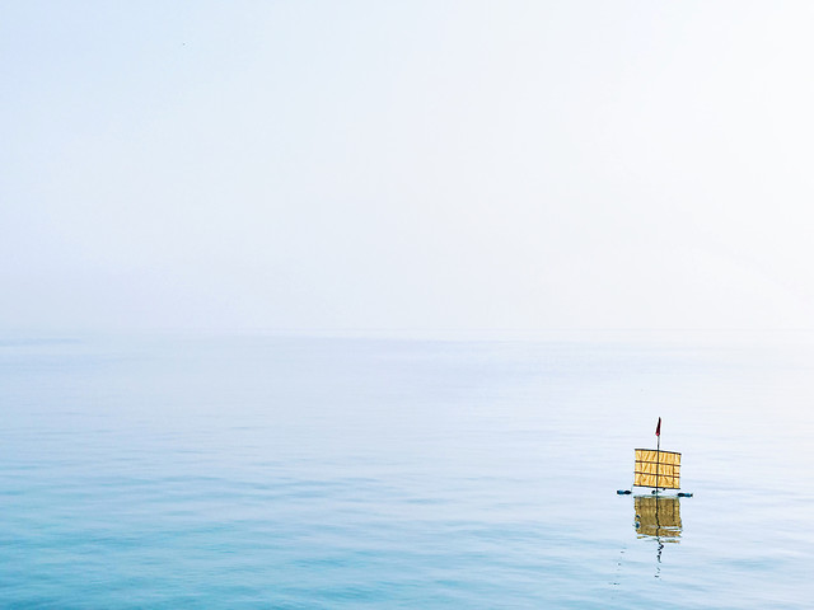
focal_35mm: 57
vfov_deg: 25.7
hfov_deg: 33.8
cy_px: 305
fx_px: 1340
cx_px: 407
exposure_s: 1/1916
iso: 20
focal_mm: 6.6
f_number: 2.8
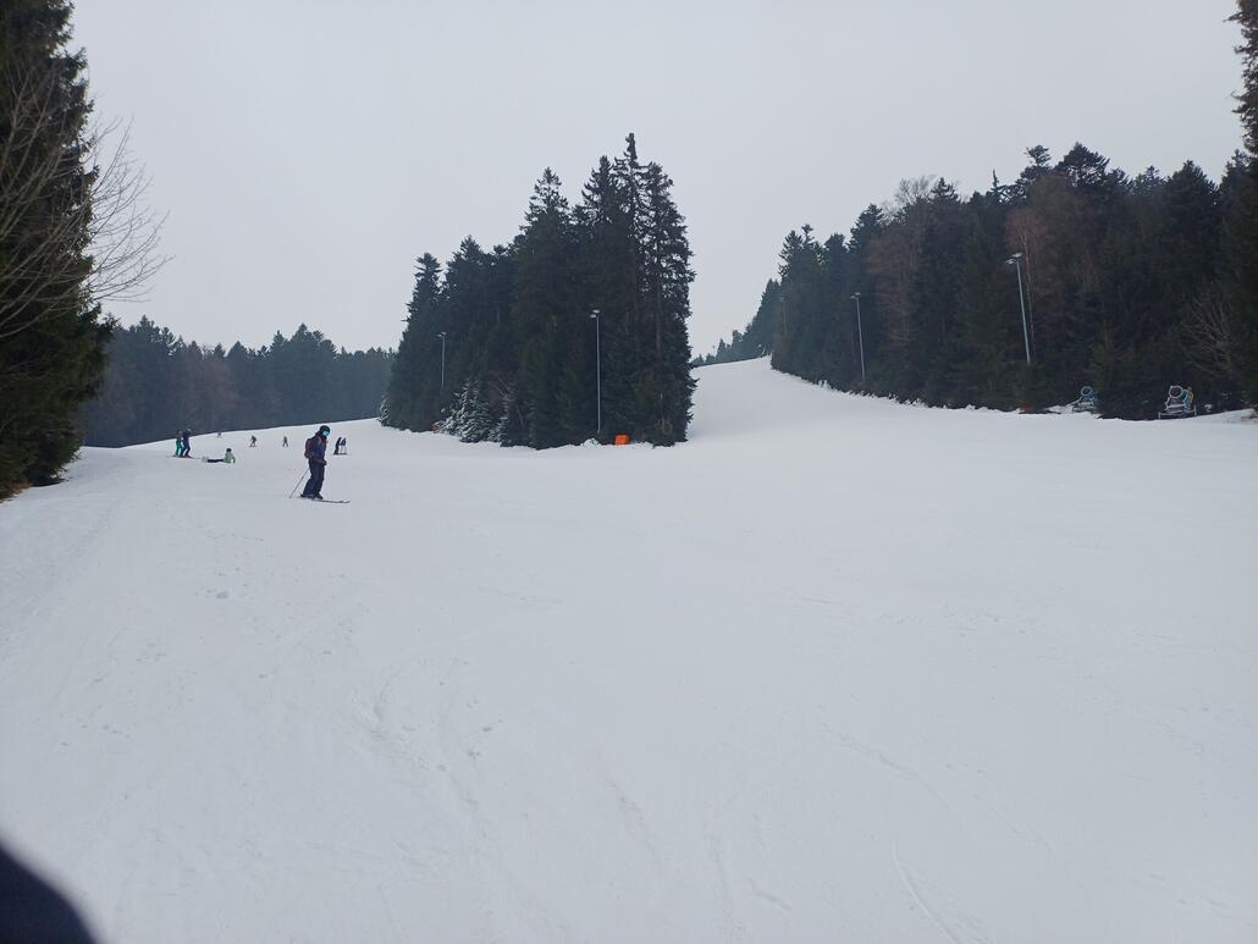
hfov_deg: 69.4
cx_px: 629
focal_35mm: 25
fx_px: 909
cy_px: 472
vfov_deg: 54.9
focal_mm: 4.65
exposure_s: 1/374
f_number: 1.8
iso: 50
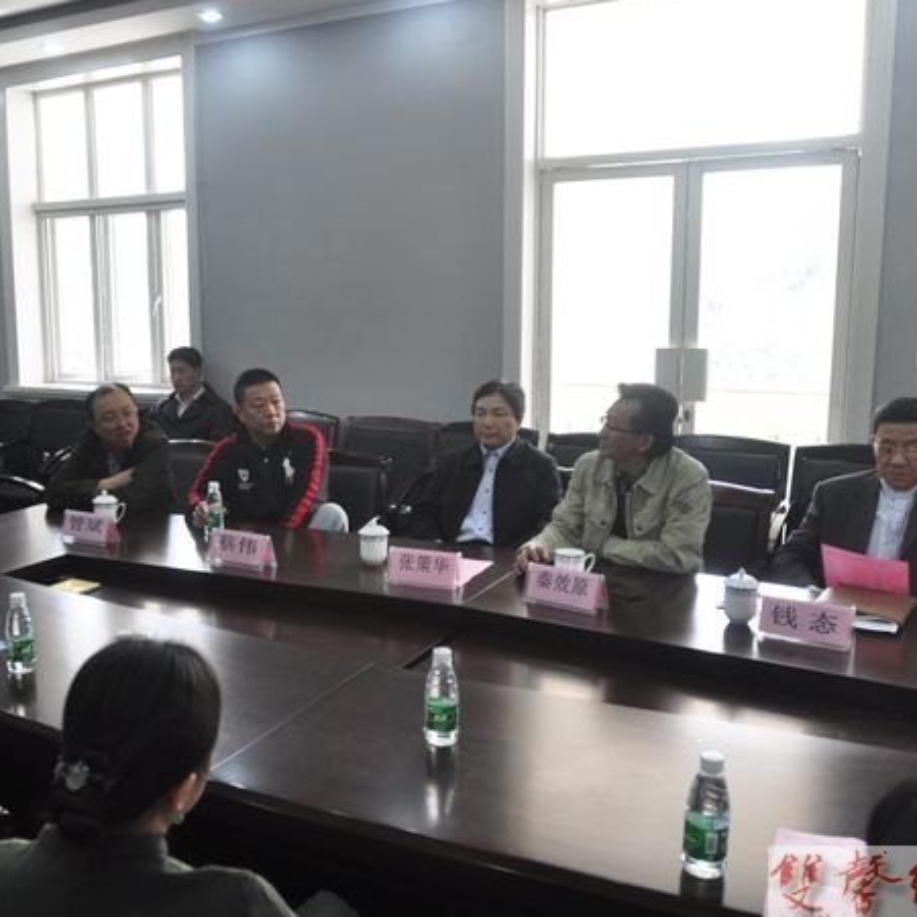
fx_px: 1009
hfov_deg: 47.5
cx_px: 255
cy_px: 464
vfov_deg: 48.9
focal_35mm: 34
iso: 500
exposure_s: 1/50
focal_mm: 17
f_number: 5
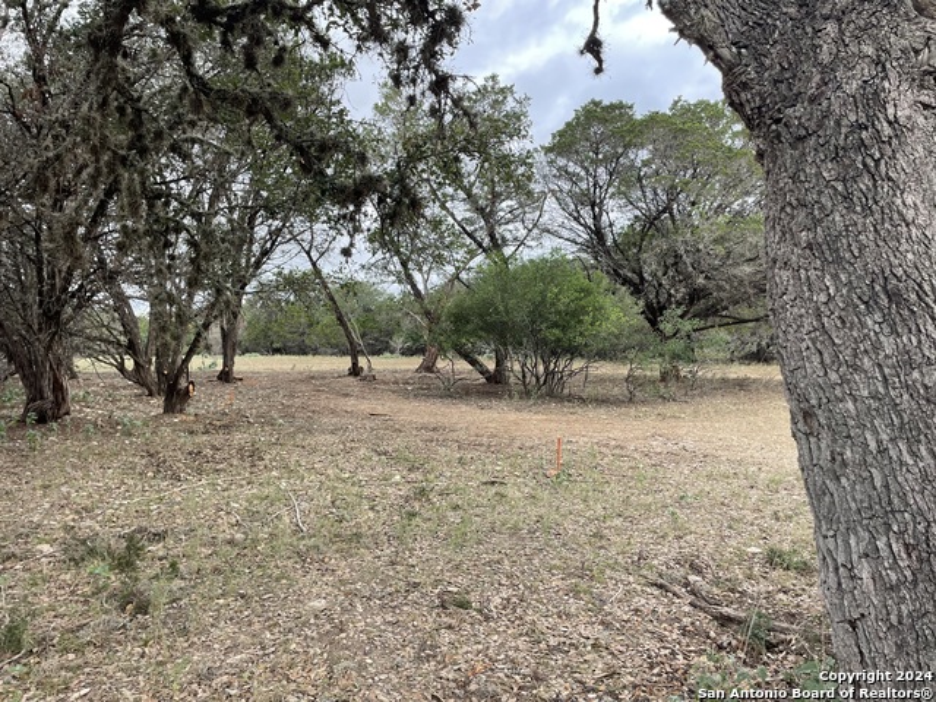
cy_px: 351
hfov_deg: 67.3
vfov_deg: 53.1
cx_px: 468
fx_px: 703
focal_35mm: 26
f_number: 1.6
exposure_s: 1/447
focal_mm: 4.2
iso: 32
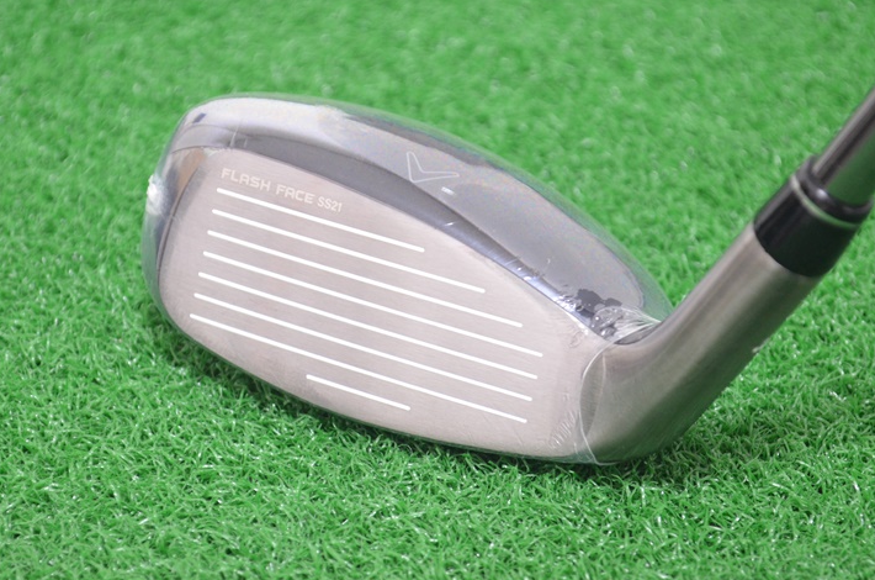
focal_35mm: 105
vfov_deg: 13.0
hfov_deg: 19.6
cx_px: 388
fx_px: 2537
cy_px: 247
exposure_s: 1/6
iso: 1600
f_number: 5.6
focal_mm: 55
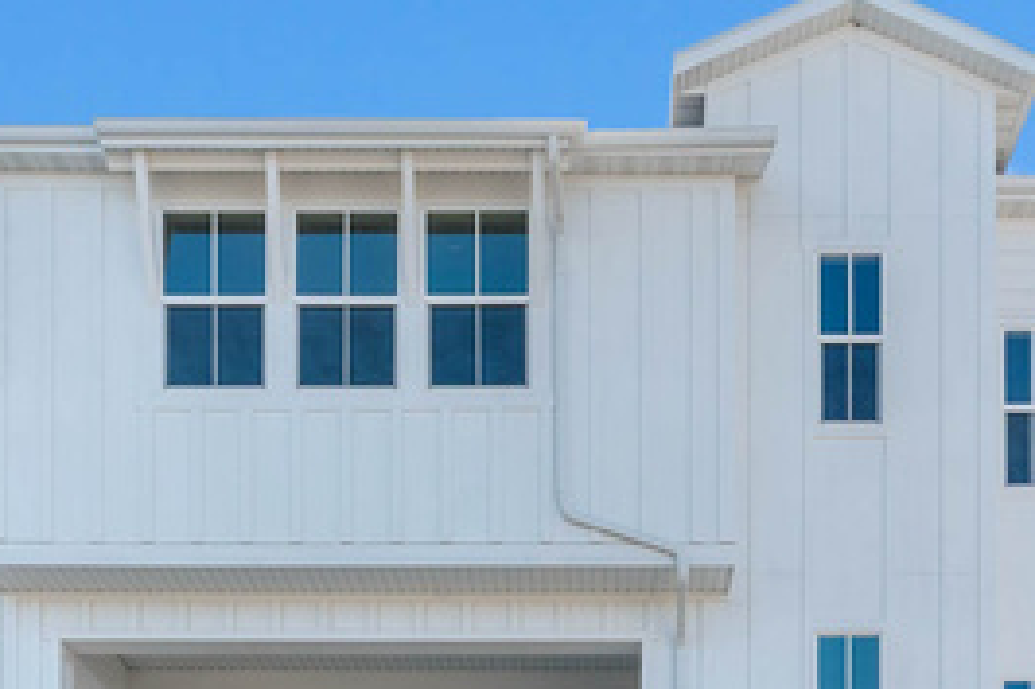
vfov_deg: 23.8
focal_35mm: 53
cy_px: 763
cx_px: 533
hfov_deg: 37.5
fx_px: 1523
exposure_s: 1/100
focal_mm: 22
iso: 320
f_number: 8
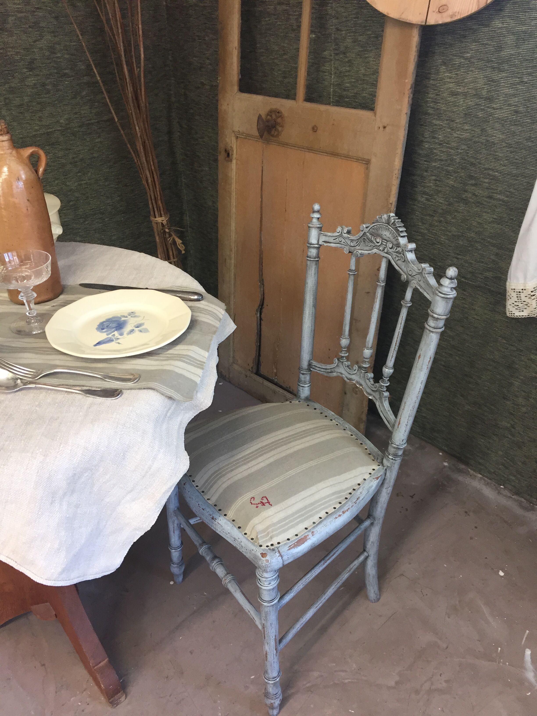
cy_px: 358
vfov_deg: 61.7
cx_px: 268
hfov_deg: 48.2
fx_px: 600
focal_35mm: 29
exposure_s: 1/33
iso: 50
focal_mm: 4.15
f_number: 2.2
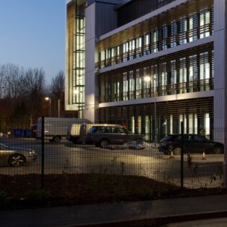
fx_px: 497
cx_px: 319
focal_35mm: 67
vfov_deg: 24.6
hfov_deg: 22.2
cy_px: 3
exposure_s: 5
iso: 50
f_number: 8
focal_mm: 24
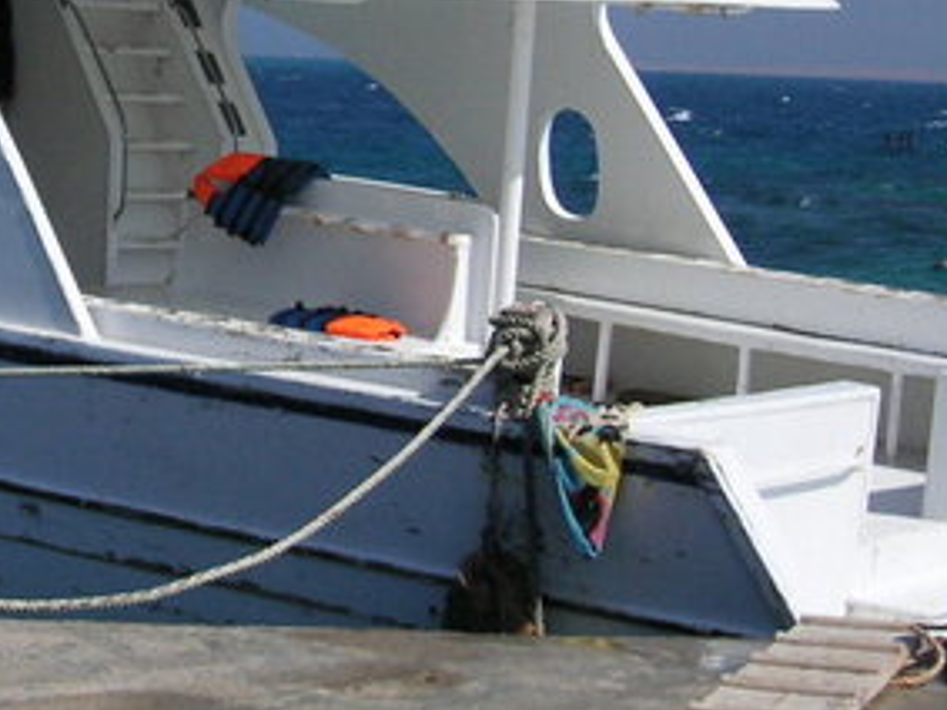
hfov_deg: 16.5
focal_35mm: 116
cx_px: -84
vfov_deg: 12.7
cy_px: 147
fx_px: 3172
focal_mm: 6.9
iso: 50
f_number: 8
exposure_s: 1/350
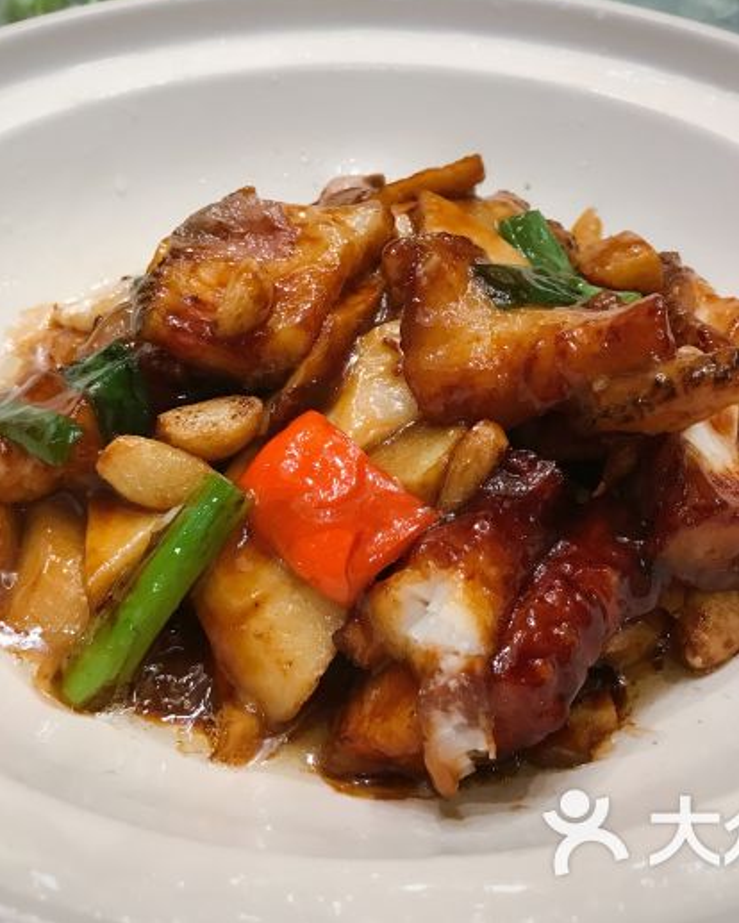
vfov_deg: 49.1
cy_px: 456
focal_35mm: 37
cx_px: 366
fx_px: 1011
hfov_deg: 40.2
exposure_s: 1/17
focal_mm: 3.99
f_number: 1.8
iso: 40
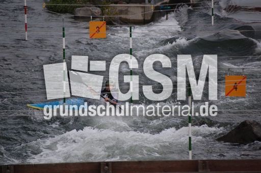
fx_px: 2172
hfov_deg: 6.9
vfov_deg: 4.6
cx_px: 130
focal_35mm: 300
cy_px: 86
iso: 450
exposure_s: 1/500
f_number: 5.6
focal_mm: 200
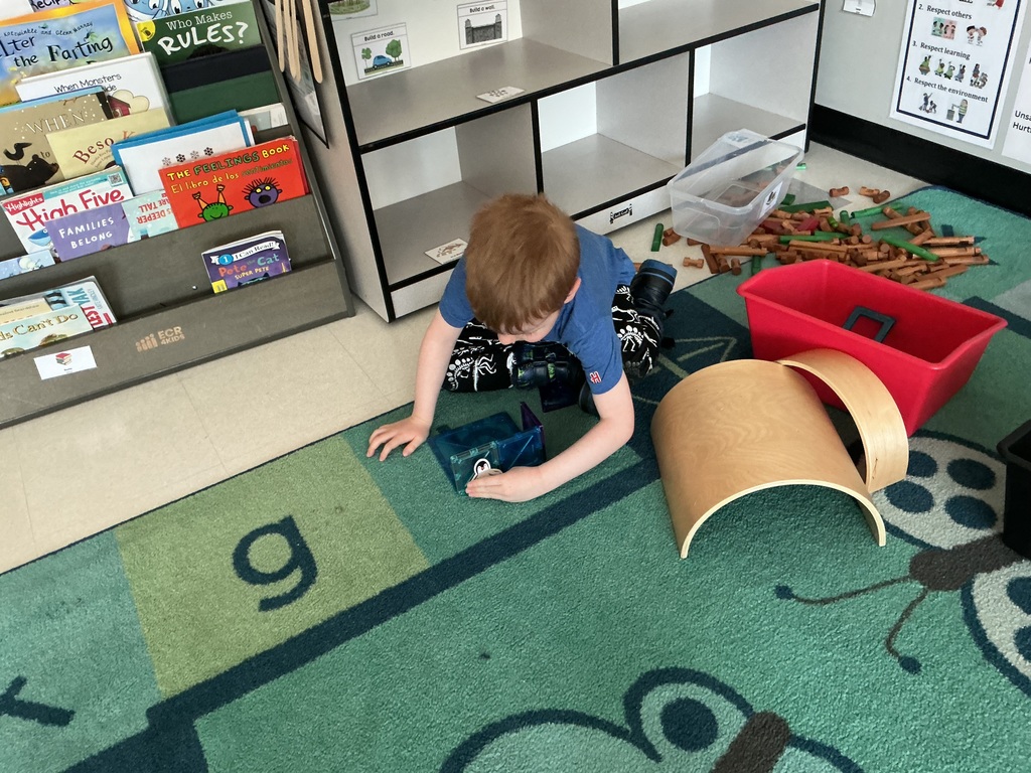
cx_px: 516
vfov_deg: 48.2
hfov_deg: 61.7
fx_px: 864
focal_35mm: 29
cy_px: 386
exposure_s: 1/60
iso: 250
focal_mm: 3
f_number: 1.8
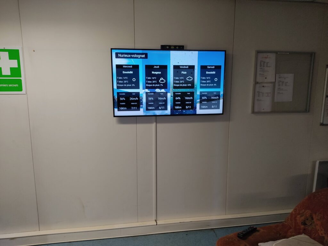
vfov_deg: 53.1
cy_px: 123
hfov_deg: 67.3
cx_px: 164
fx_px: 246
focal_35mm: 26
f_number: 1.79
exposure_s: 1/33
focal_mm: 4.74
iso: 142
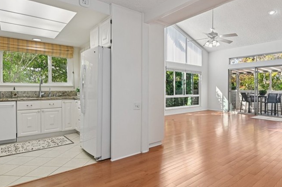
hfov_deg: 78.2
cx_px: 162
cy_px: 86
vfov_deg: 57.0
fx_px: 172
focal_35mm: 22
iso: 250
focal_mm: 14
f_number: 8
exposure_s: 1/20
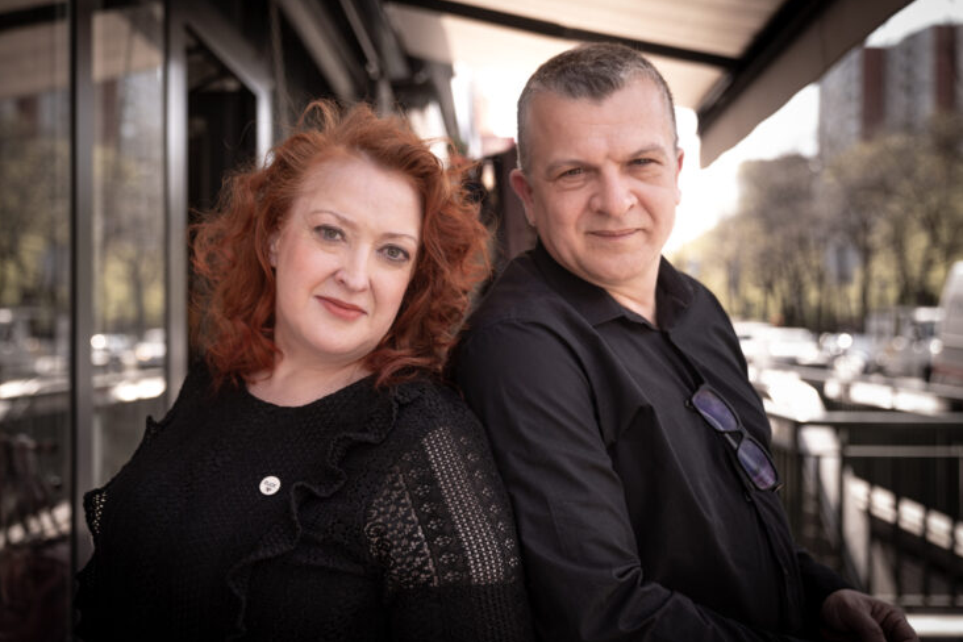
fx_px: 1150
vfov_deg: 31.2
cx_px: 462
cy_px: 334
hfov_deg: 45.4
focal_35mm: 43
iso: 250
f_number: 2.8
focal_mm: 41
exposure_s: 1/400
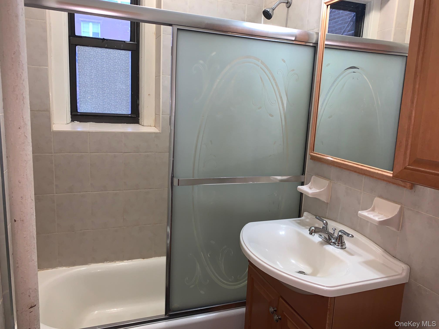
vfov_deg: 53.1
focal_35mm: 26
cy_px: 164
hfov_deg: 67.3
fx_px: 330
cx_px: 220
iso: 50
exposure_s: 1/15
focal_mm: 4.25
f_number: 1.8
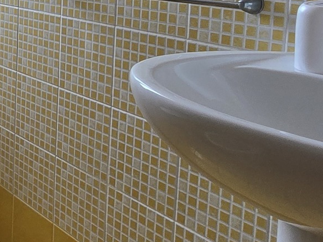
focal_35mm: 57
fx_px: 532
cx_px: -137
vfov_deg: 24.8
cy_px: 16
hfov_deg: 26.4
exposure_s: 1/120
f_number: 2.2
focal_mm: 2.2
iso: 64
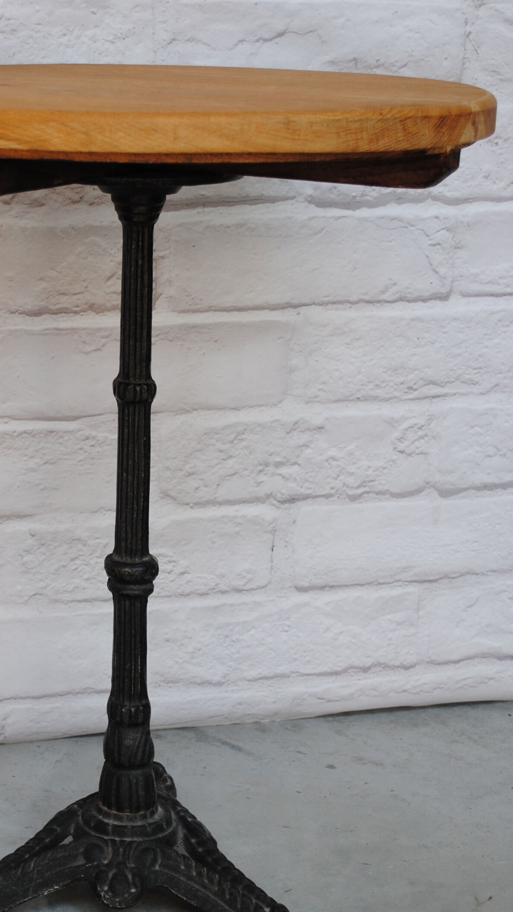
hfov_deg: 17.4
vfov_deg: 30.5
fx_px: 1668
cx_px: 140
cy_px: 530
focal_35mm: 69
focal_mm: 32
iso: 200
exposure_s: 1/50
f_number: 4.8
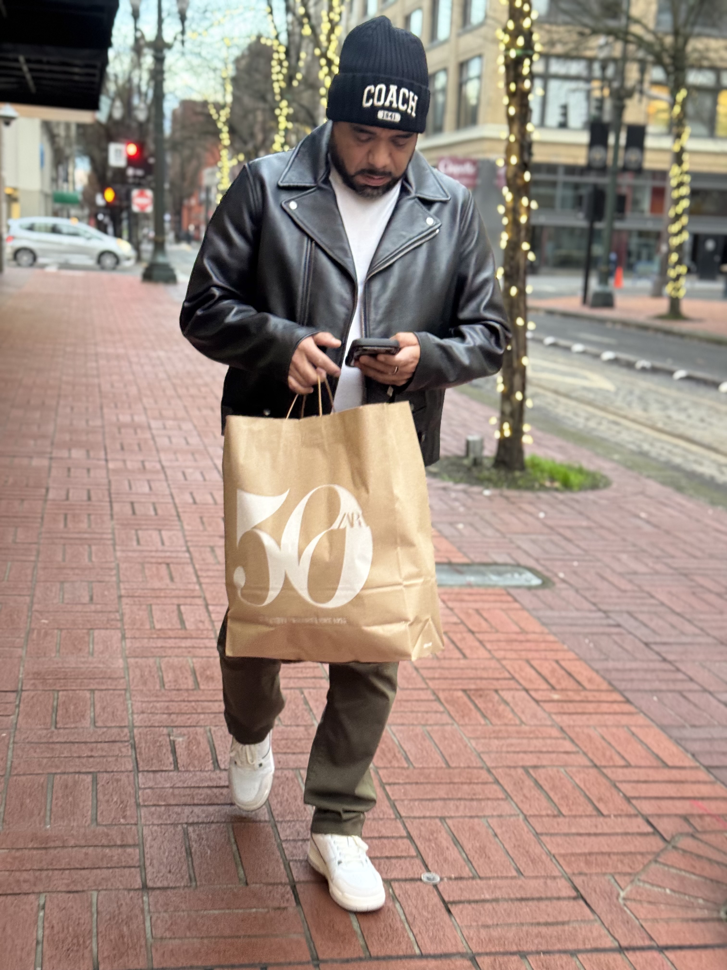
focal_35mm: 48
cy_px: 485
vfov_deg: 39.7
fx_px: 1344
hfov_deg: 30.3
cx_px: 364
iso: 250
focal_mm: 6.76
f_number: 1.78
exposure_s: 1/60
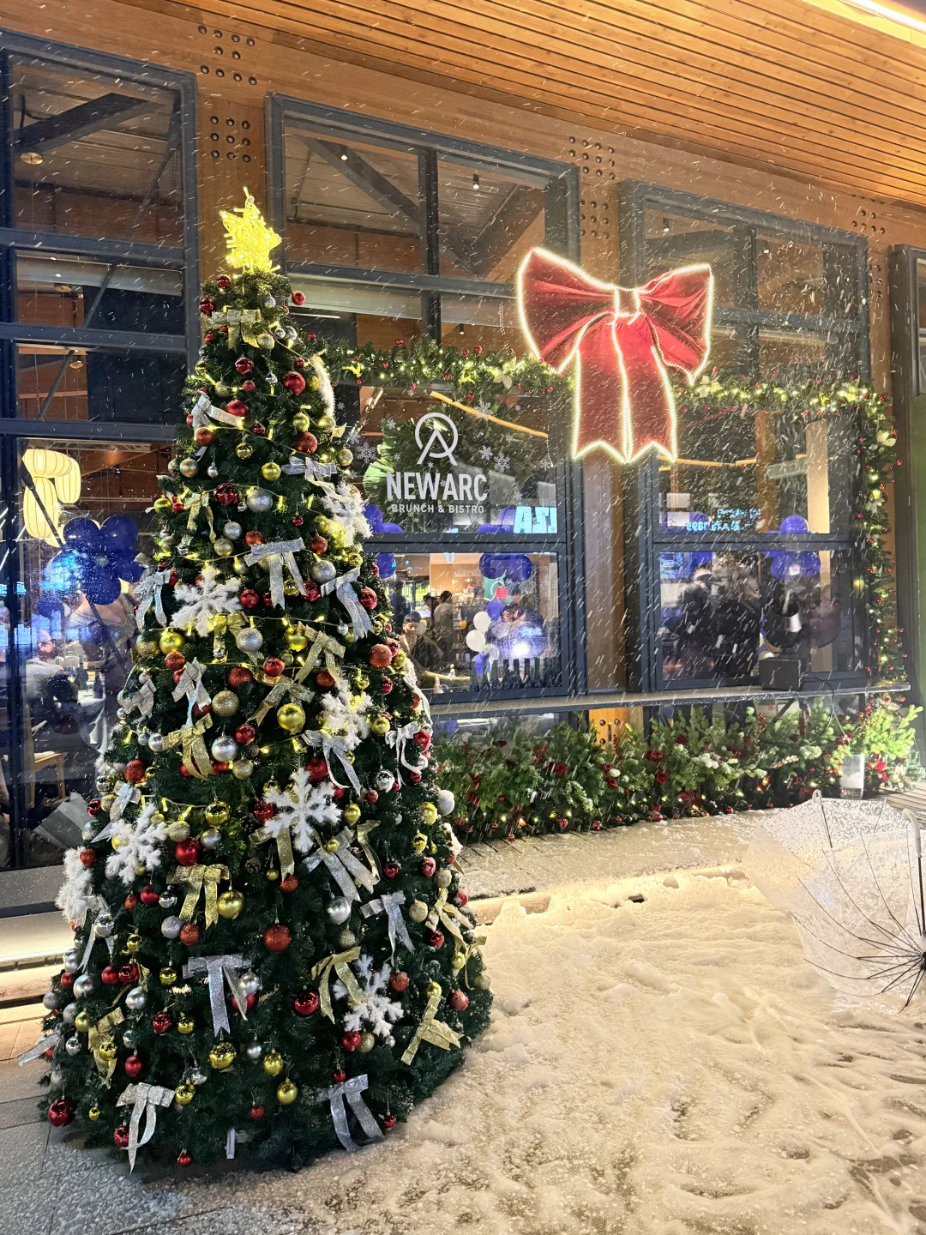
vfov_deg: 71.6
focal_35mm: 24
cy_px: 618
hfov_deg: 56.8
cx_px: 463
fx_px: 856
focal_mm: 6.76
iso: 500
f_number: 1.78
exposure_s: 1/50
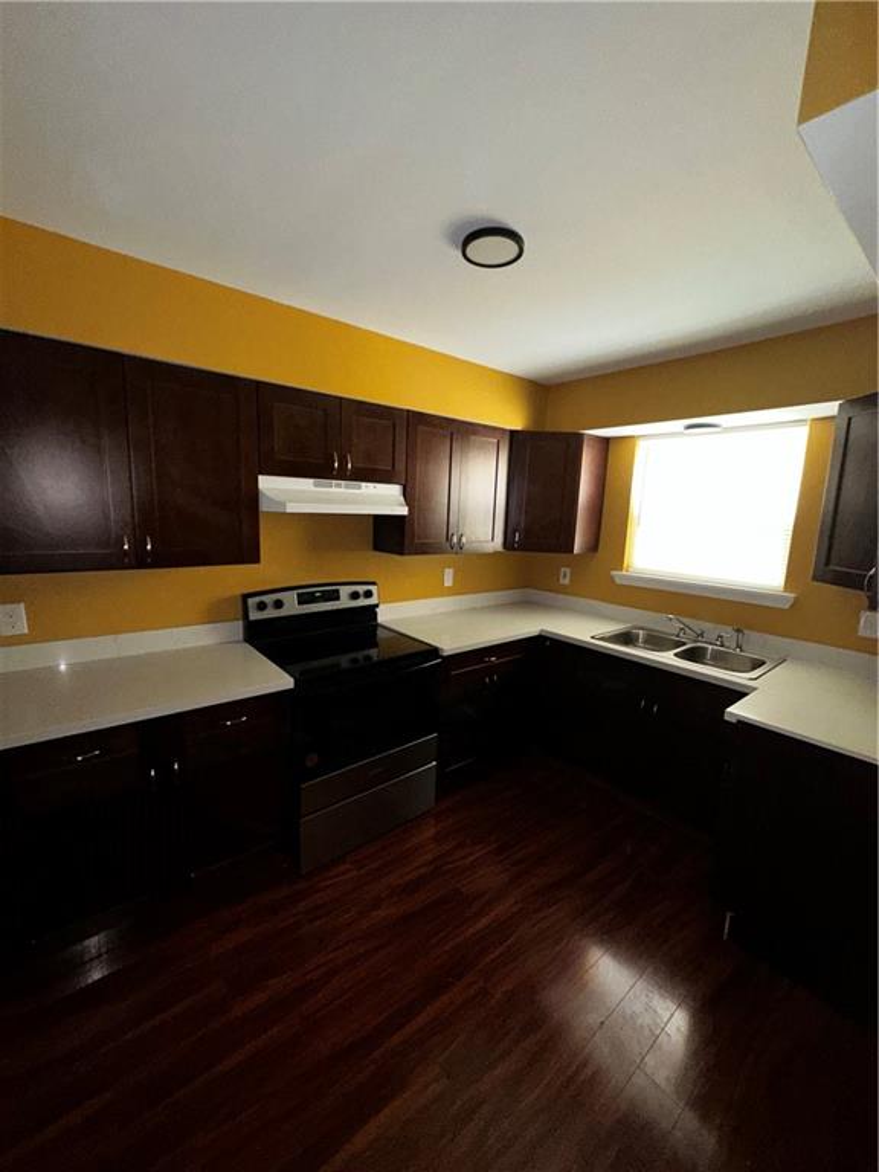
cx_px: 440
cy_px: 586
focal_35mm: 14
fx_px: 474
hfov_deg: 85.7
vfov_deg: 102.1
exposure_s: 1/60
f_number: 2.2
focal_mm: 2.22
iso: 160
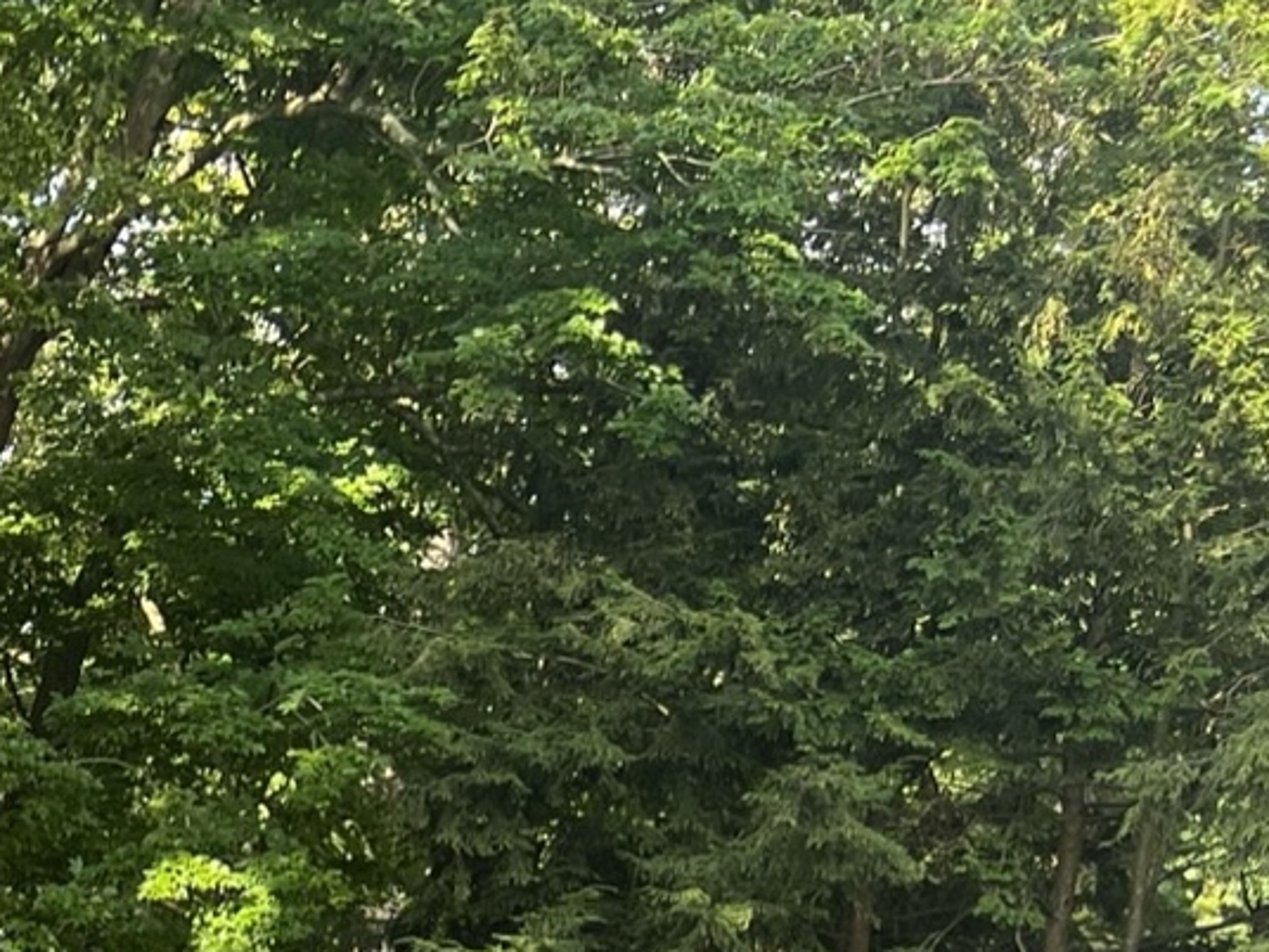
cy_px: 1621
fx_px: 3556
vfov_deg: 13.8
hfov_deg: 17.8
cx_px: -727
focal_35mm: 97
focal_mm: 5.7
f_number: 1.5
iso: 50
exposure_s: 1/493
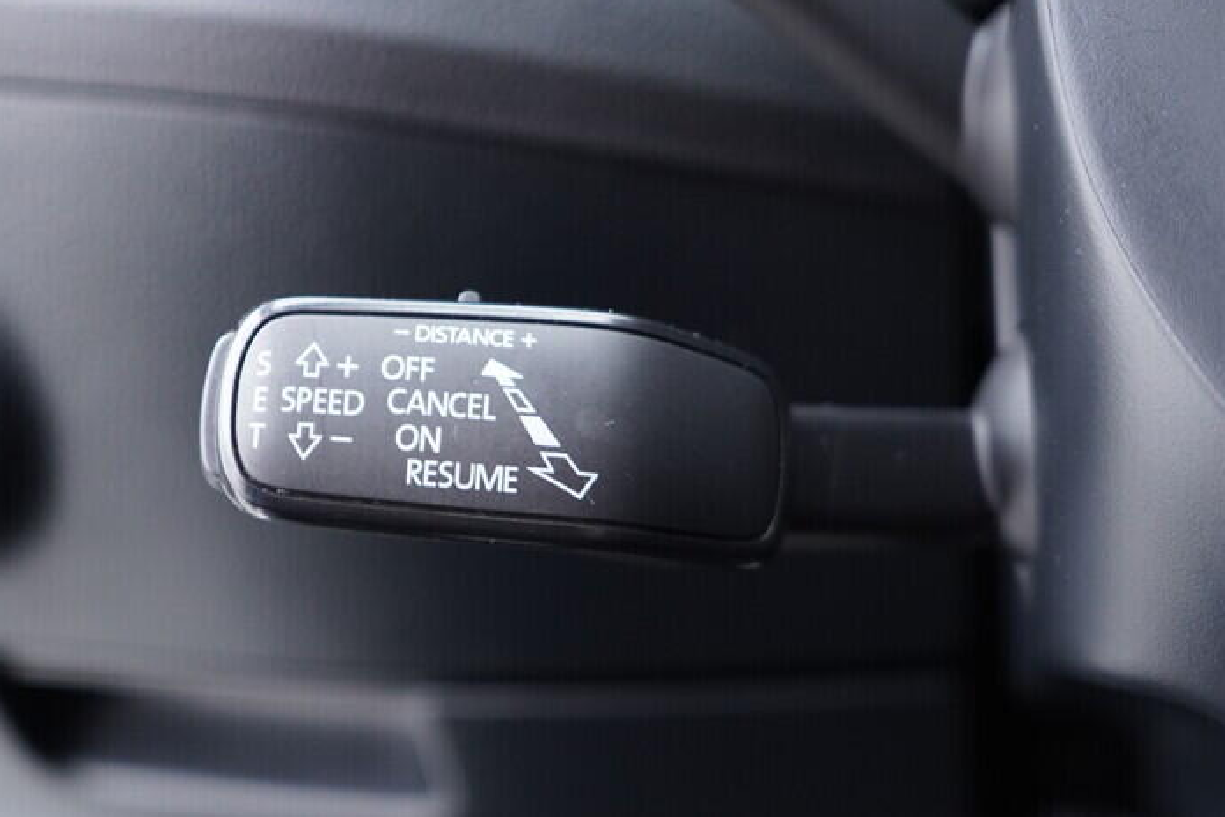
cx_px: 468
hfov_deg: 37.3
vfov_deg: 25.5
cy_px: 427
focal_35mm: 53
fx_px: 1803
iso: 640
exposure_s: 1/40
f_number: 2.8
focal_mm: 24
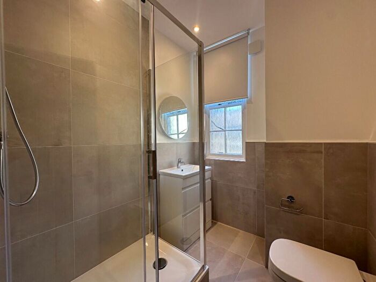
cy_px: 141
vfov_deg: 85.7
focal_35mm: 14
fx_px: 152
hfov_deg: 102.1
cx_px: 188
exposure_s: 1/100
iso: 64
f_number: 2.2
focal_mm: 2.22
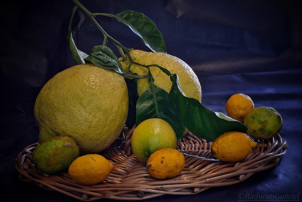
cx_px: 151
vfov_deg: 13.0
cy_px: 101
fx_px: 881
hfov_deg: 19.5
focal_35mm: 105
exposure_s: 1.6
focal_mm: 70
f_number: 14
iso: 220
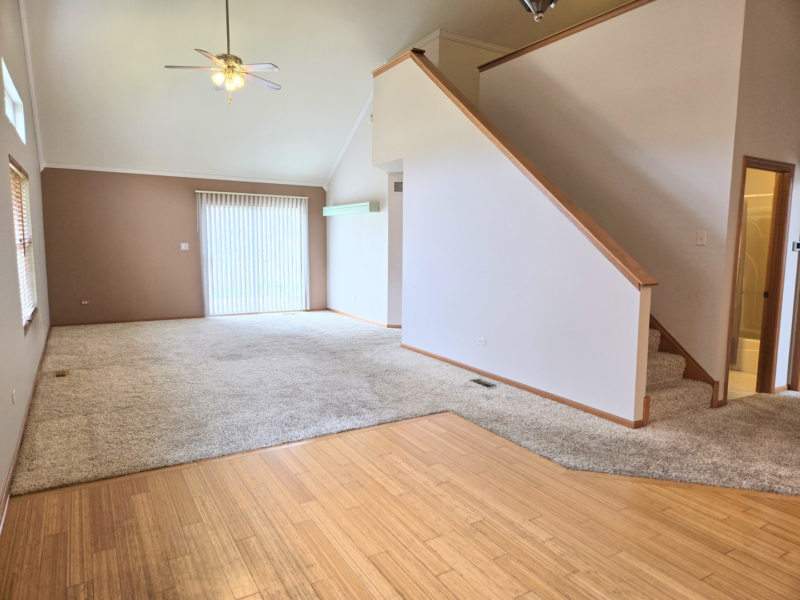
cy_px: 300
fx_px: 532
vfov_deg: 58.9
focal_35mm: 23
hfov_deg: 73.9
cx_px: 400
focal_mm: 5.4
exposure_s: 1/120
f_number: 1.8
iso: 64
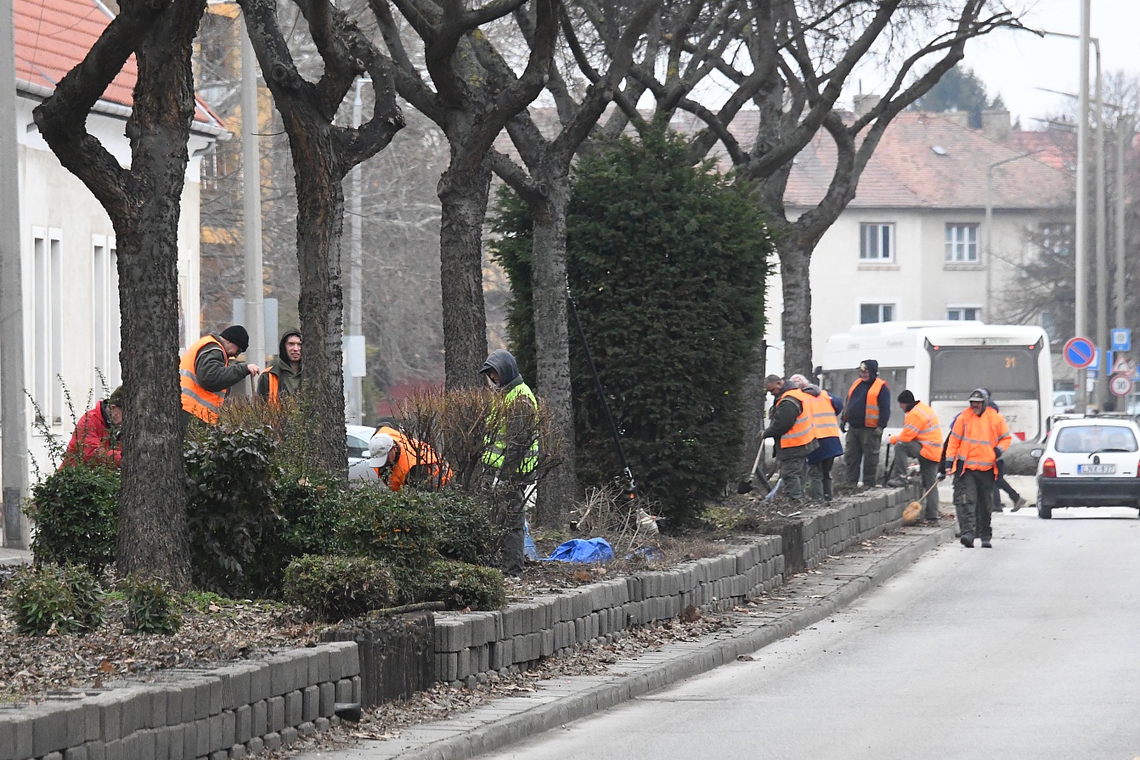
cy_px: 377
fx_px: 10197
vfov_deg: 4.3
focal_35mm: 322
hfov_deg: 6.4
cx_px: 465
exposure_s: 1/2500
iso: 5000
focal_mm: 180
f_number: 6.3
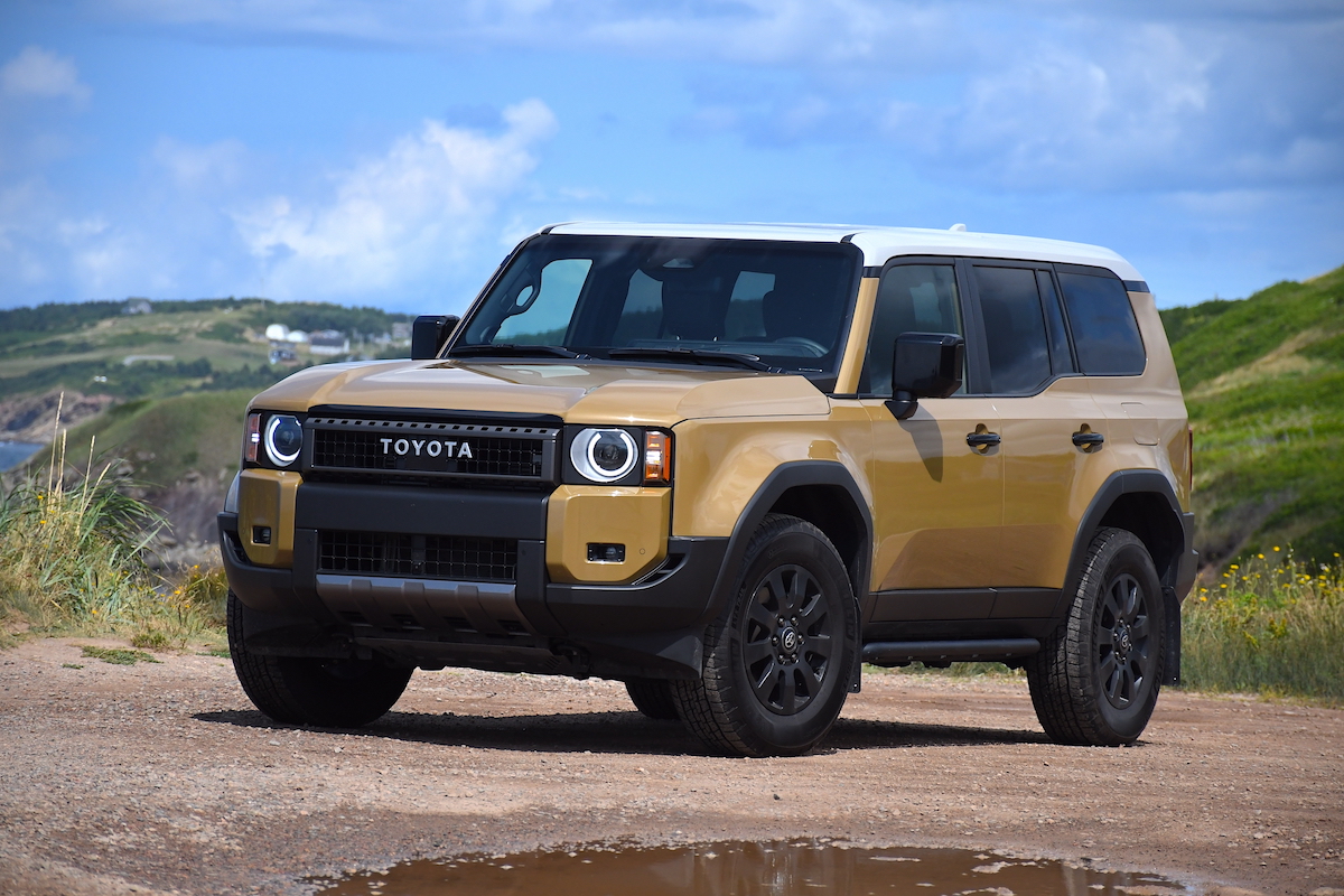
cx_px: 672
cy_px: 448
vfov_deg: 7.9
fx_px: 6495
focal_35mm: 174
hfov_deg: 11.8
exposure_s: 1/4000
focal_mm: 116
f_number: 5.6
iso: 640
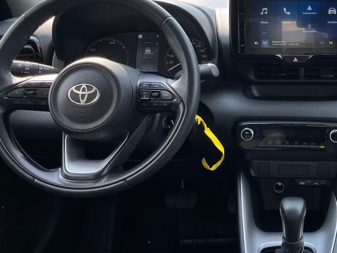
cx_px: 310
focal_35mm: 49
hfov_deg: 36.2
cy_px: 67
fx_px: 477
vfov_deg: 29.3
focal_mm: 5.1
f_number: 1.6
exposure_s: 1/413
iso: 50
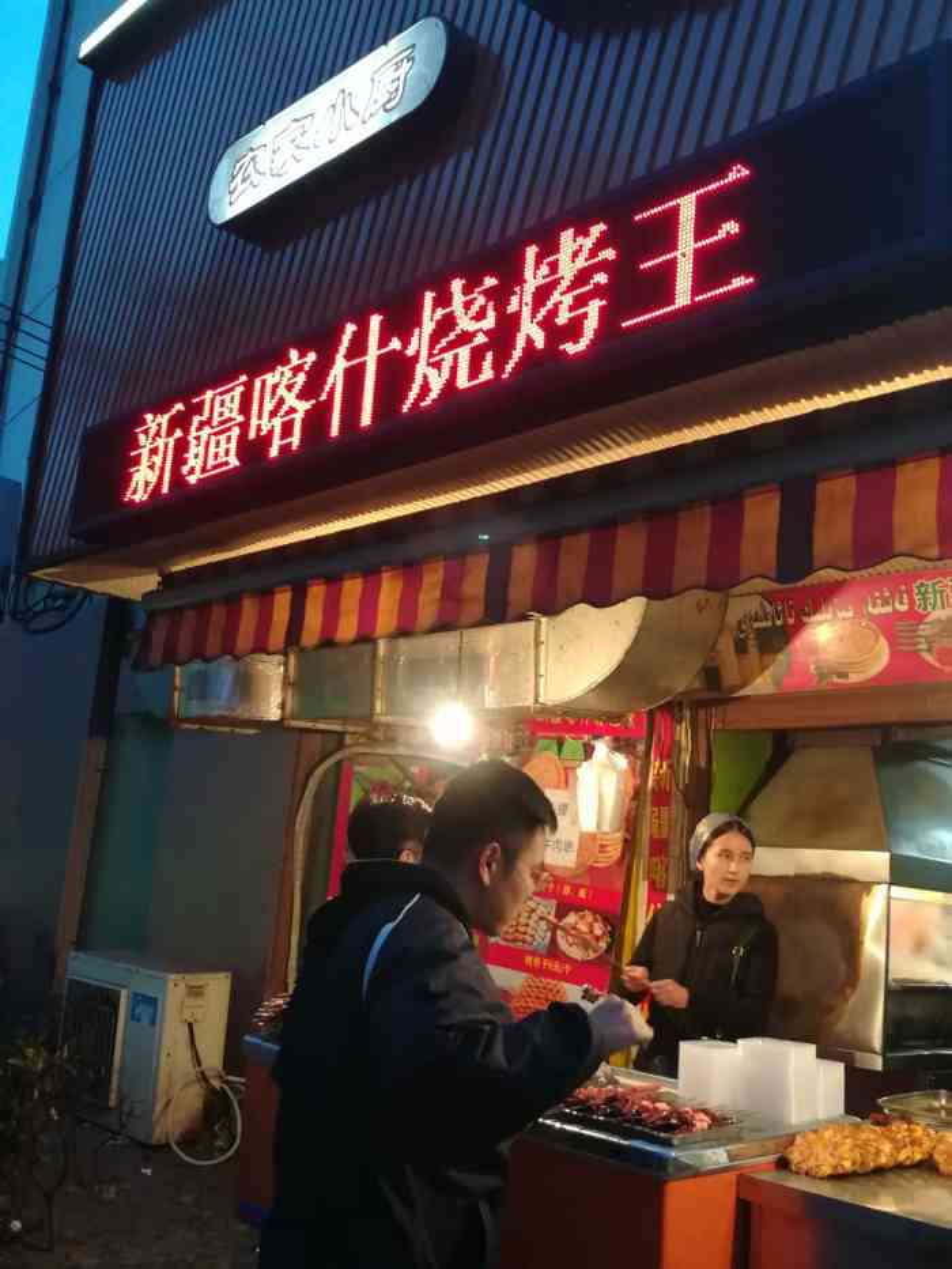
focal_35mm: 33
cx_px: 476
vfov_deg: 55.3
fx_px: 1210
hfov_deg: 43.0
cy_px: 634
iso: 320
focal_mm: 3.83
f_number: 2.2
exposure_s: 1/33.3
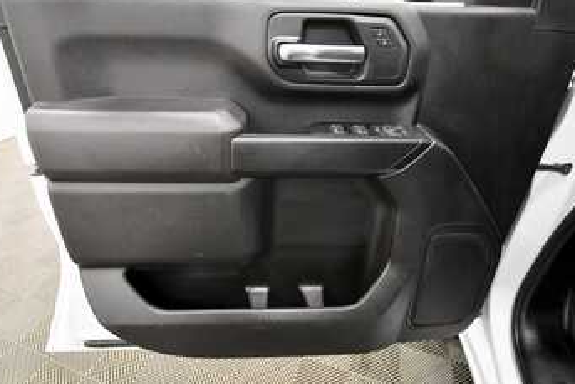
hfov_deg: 80.9
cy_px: 163
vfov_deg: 59.3
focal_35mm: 21
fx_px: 336
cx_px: 256
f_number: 4.8
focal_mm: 12
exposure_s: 1/125
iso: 2800
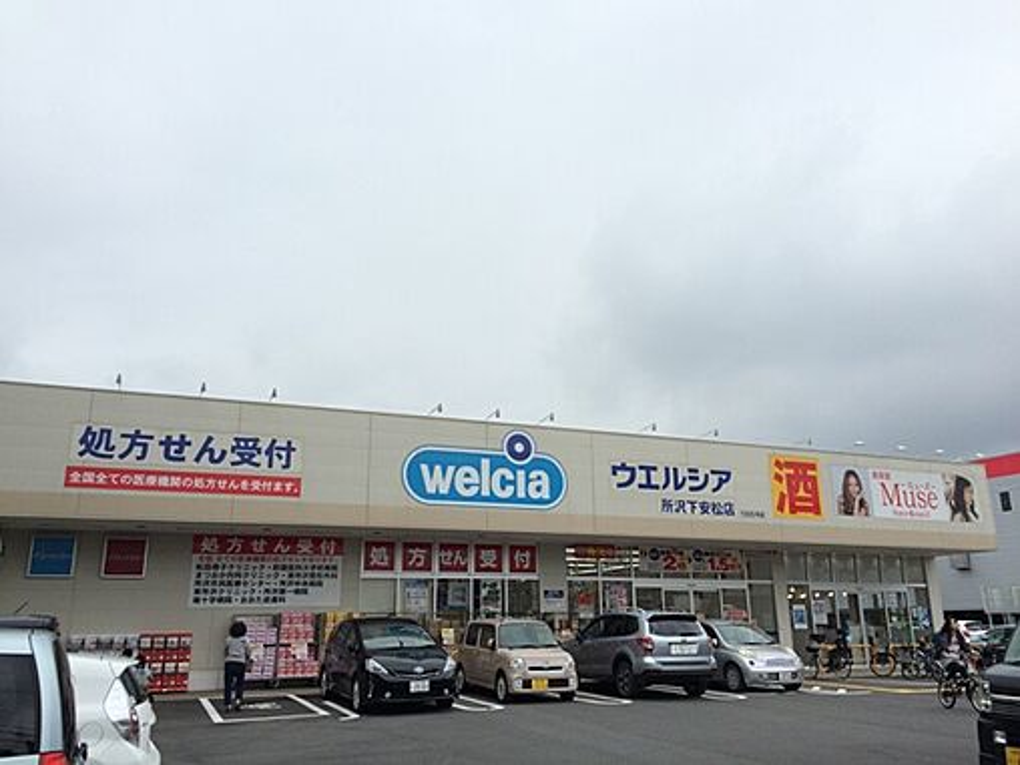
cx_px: 510
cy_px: 382
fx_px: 855
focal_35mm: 29
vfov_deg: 48.2
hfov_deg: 61.7
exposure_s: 1/912
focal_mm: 4.15
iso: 32
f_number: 2.2
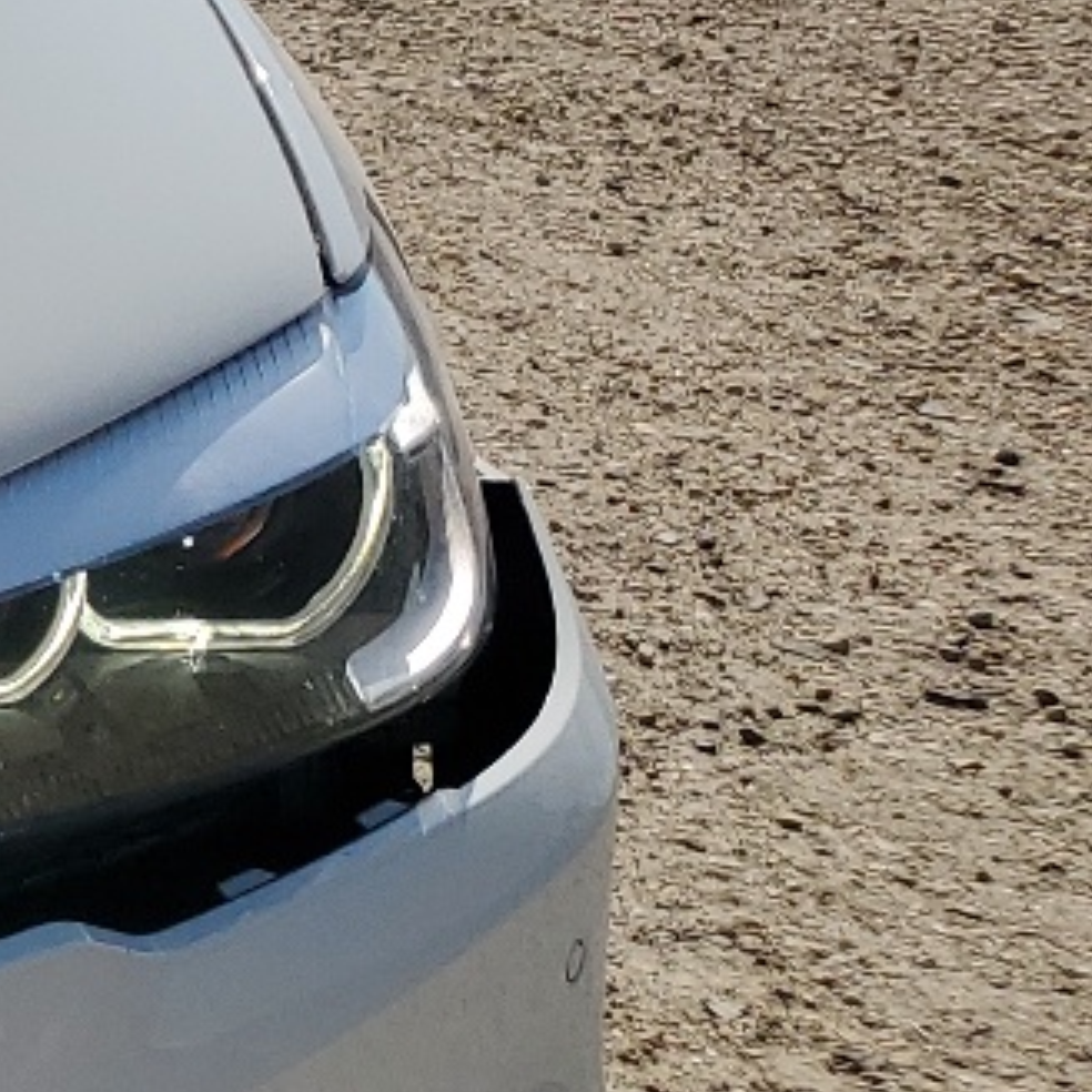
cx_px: -1505
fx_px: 3997
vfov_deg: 15.6
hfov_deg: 12.4
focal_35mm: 112
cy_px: 479
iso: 50
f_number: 1.5
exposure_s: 1/10000
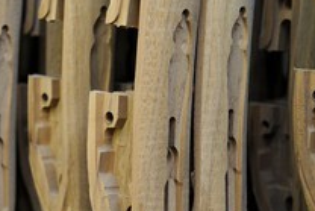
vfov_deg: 14.1
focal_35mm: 97
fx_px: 849
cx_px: 101
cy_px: 103
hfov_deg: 20.9
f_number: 4
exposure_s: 1/30
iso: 800
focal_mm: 48
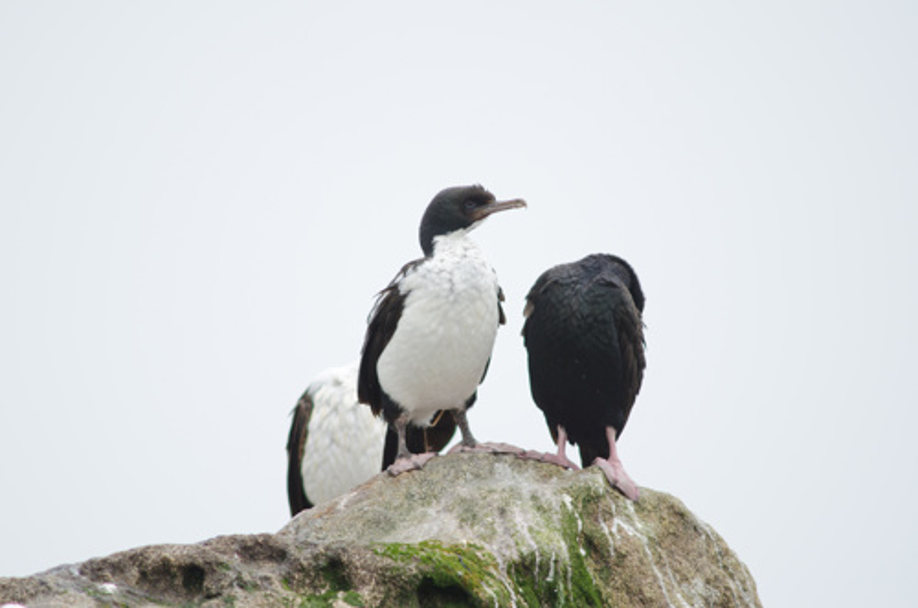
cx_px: 459
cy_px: 304
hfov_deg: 4.6
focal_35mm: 450
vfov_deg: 3.0
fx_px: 11449
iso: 250
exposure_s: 1/1000
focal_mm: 300
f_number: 4
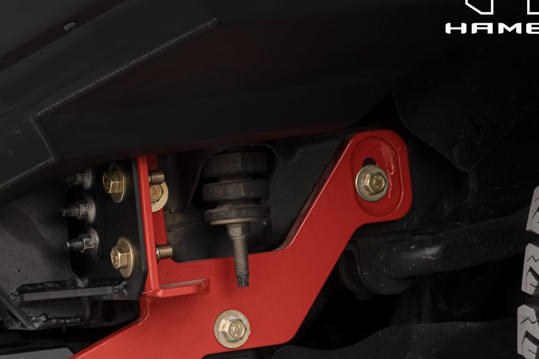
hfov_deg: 14.8
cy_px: 234
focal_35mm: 138
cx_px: 150
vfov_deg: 9.9
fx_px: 2066
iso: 160
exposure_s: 1/125
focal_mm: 55
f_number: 8
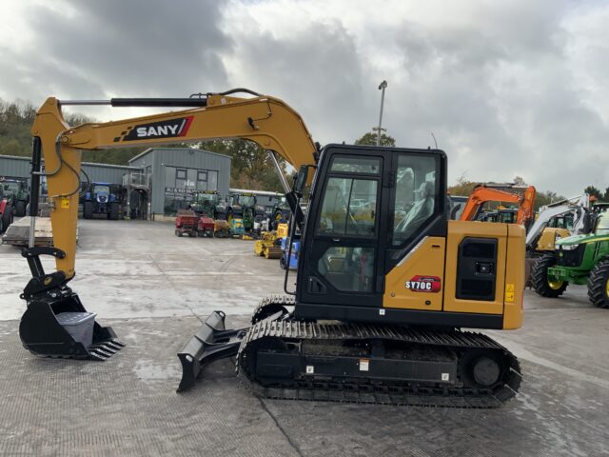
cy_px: 228
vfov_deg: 48.2
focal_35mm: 29
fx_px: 510
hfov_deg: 61.7
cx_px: 304
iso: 16
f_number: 1.8
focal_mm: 3
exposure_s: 1/1168
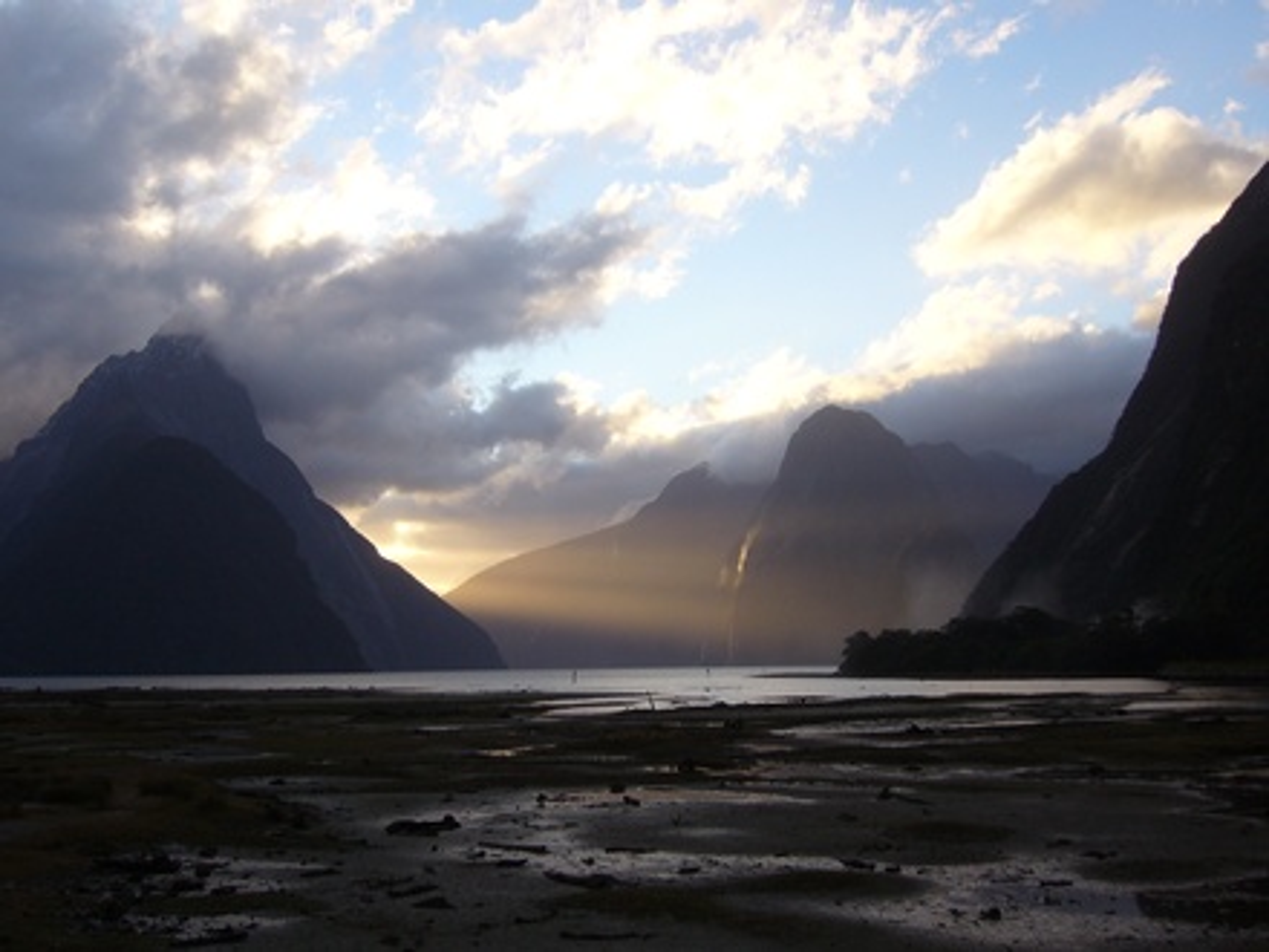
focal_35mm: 40
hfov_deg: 46.8
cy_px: 476
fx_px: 1466
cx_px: 634
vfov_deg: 36.0
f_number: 3
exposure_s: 1/250
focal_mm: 6.6
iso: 80
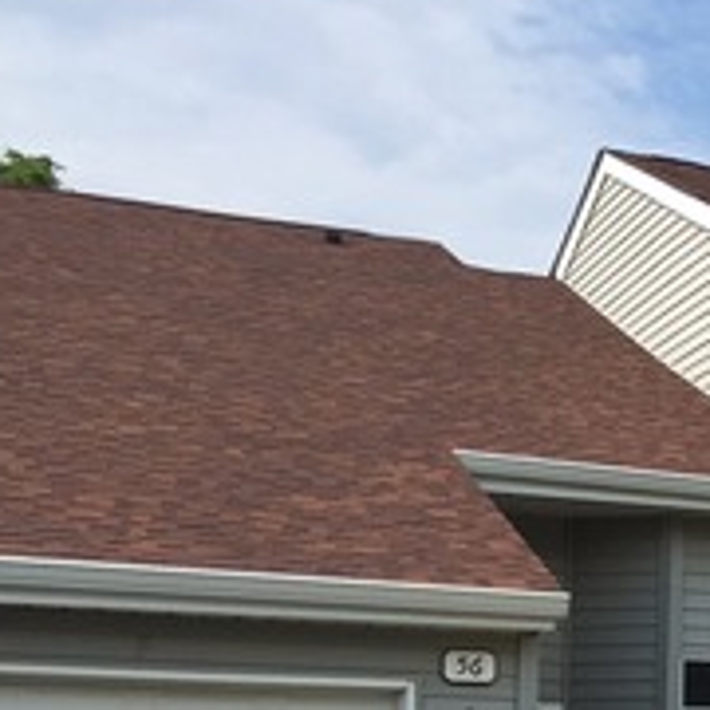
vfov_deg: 18.6
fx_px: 2112
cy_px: 698
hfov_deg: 16.3
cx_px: 1250
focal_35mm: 91
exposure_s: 1/2326
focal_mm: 4.15
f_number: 2.2
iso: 32
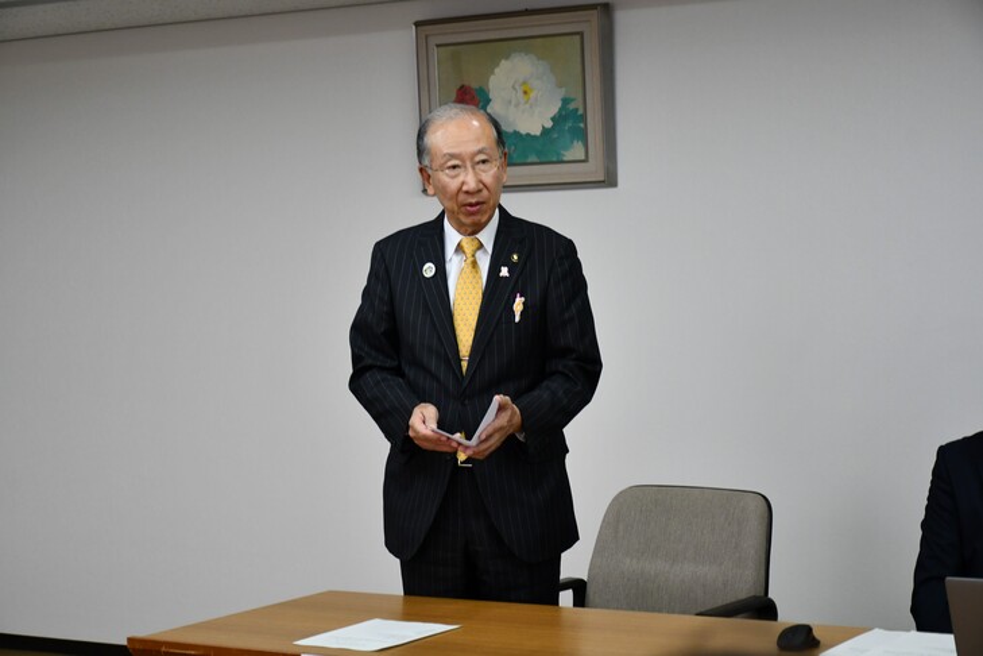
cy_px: 328
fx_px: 1966
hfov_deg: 28.1
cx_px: 492
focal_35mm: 72
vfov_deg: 18.9
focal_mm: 48
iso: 900
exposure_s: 1/125
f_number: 4.5
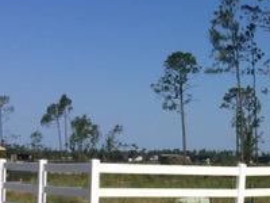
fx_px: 725
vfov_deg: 15.9
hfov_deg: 20.0
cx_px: 312
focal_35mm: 93
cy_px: 92
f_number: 2.2
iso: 32
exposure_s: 1/3731
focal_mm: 4.15
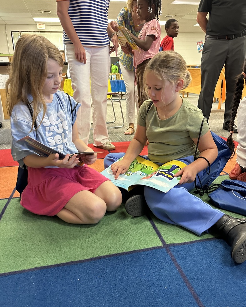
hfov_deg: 54.9
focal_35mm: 26
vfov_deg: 66.0
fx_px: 237
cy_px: 162
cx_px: 126
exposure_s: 1/60
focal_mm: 6.86
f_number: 1.78
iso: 500
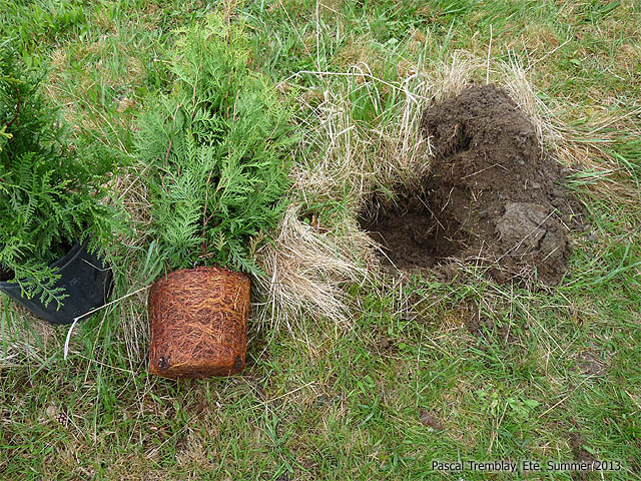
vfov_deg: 51.4
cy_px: 240
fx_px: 500
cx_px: 320
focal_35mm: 27
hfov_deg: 65.3
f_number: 3.2
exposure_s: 1/125
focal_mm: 4.8
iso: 100
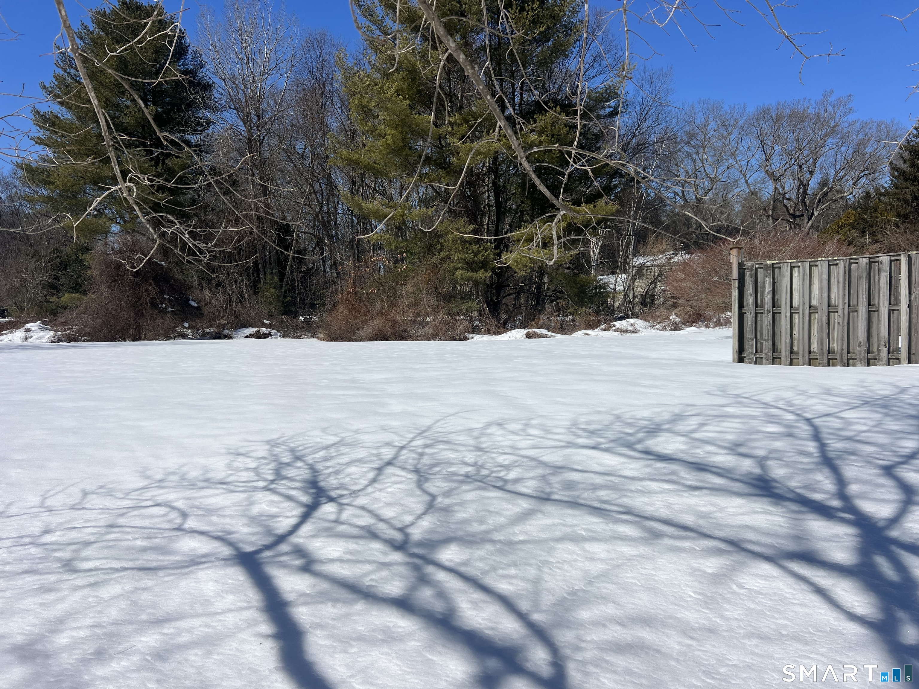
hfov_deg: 67.3
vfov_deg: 53.1
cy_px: 344
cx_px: 460
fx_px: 690
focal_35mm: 26
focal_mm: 5.7
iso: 50
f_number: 1.5
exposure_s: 1/12658
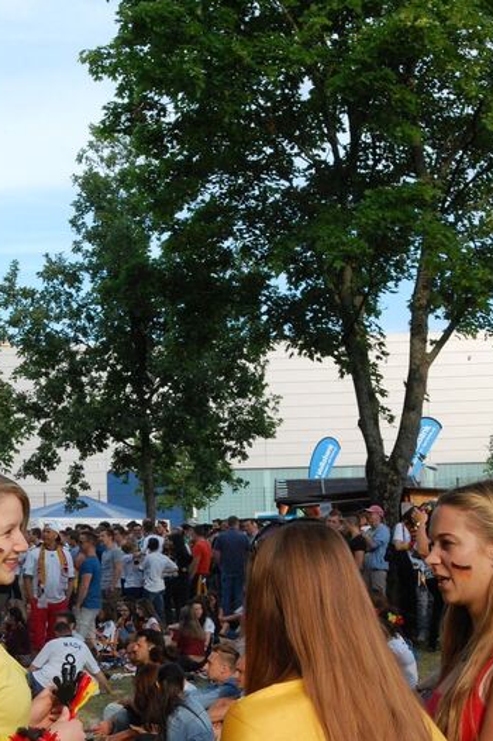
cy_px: 541
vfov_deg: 27.4
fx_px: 1501
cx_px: 176
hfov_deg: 18.6
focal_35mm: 73
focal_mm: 32
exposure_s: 1/400
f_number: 10
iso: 800
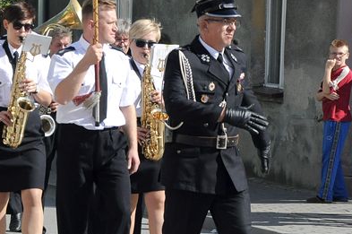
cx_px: 15
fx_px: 2217
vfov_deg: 6.0
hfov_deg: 9.0
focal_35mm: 227
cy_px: 135
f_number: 10
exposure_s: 1/1600
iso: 800
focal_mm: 70
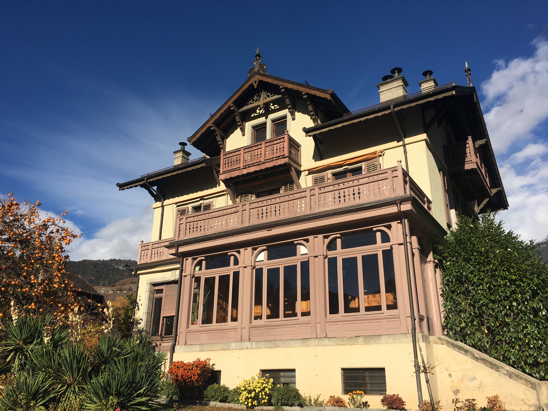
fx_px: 459
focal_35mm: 29
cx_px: 274
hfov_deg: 61.7
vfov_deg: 48.2
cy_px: 206
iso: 25
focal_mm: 4.15
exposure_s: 1/2404
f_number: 2.2
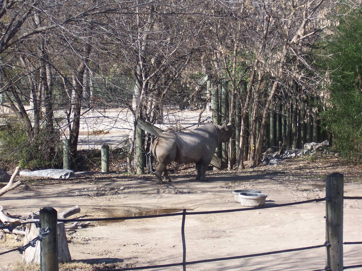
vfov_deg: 11.2
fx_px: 1380
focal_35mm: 132
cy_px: 136
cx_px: 181
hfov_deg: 14.9
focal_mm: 22
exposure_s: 1/250
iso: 80
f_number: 4.8
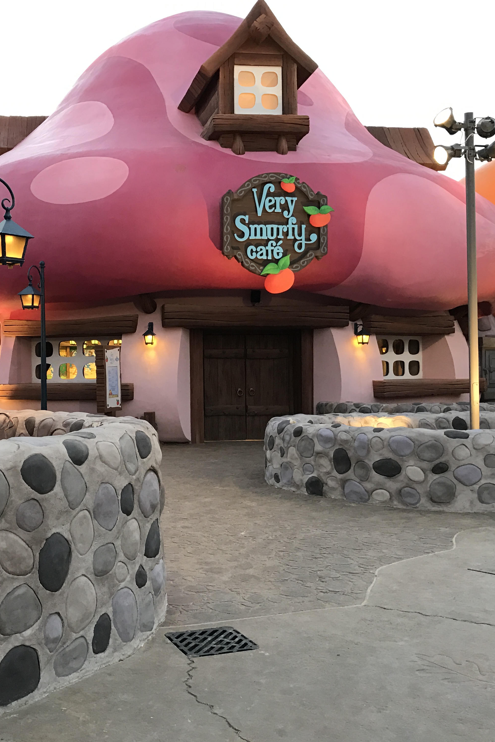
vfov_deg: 49.6
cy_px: 371
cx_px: 151
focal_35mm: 39
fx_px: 804
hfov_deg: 33.8
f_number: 1.8
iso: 40
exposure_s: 1/33
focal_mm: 3.99
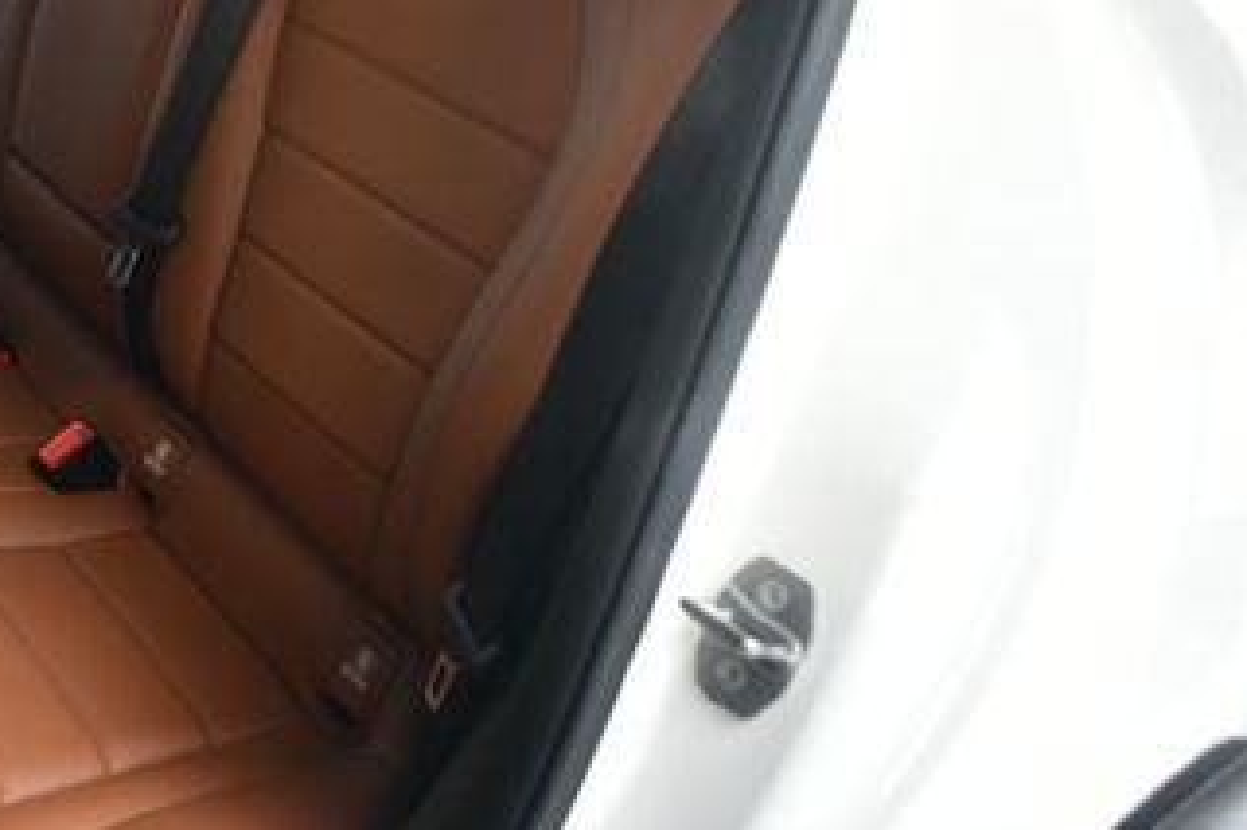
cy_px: 140
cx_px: 160
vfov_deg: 24.5
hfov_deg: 35.1
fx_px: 1869
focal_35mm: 54
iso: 100
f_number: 5.6
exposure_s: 1/160
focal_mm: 18
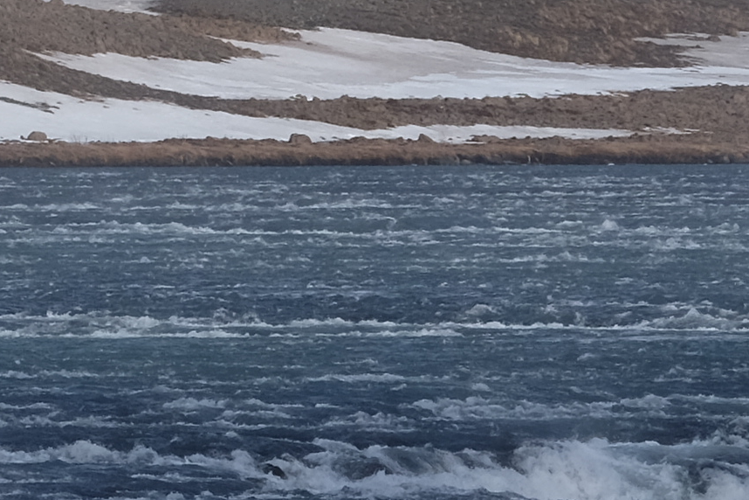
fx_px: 21241
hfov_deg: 2.0
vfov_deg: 1.3
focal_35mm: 1021
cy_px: 882
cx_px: 1218
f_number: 10
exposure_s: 1/420
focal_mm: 119.2
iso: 200
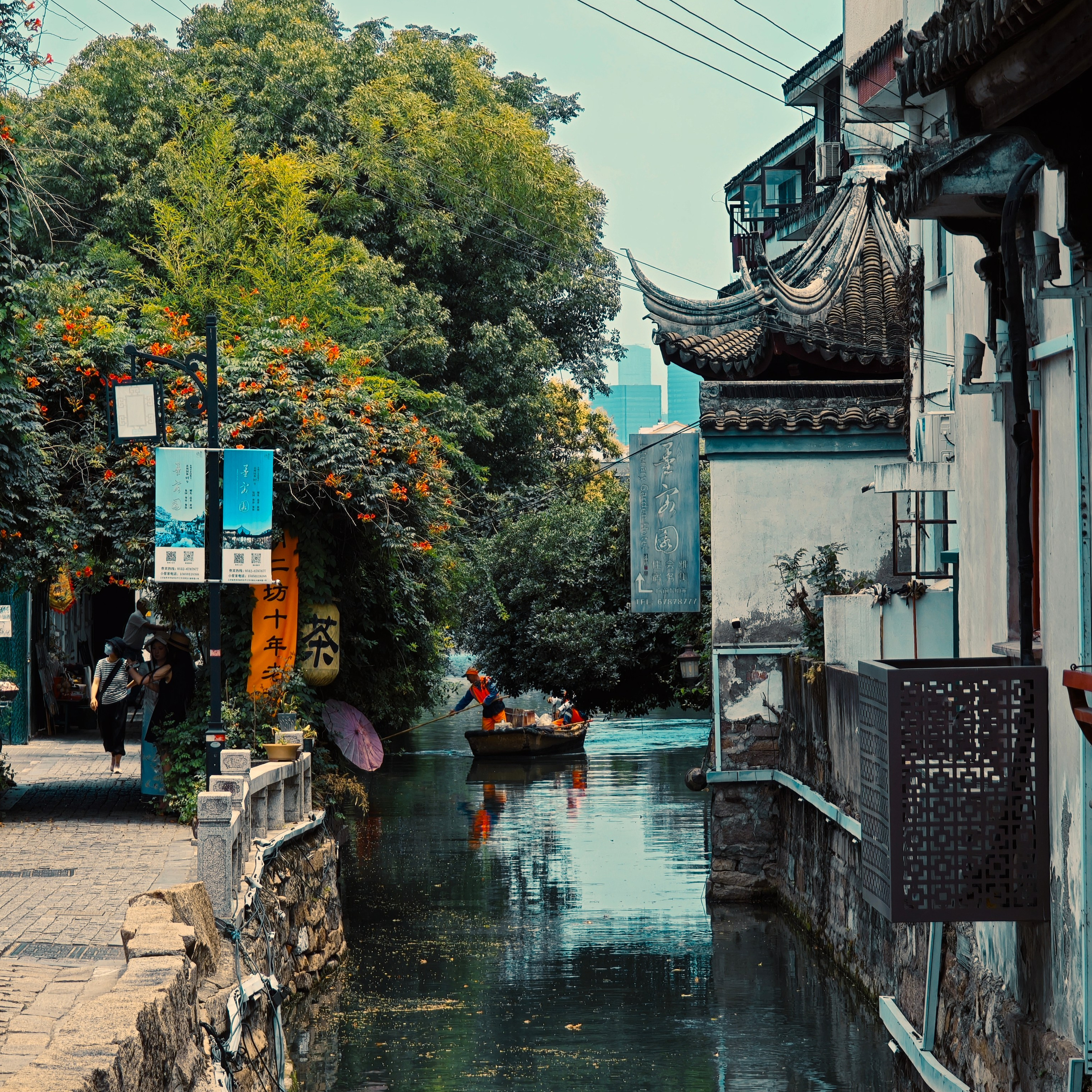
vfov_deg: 12.3
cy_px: 682
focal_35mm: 142
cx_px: 545
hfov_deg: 12.3
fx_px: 5068
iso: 50
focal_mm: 19.4
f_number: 2.5
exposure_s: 1/926
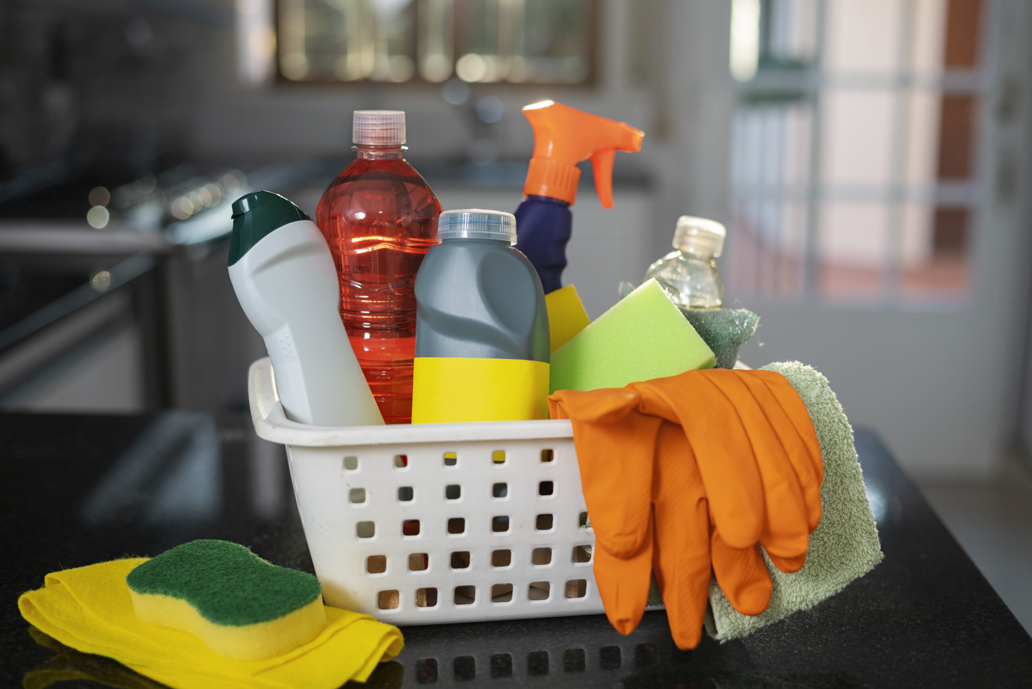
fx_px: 1434
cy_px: 344
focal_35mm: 50
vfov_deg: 27.0
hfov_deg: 39.6
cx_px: 516
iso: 200
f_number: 2.8
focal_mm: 50
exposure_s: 1/125
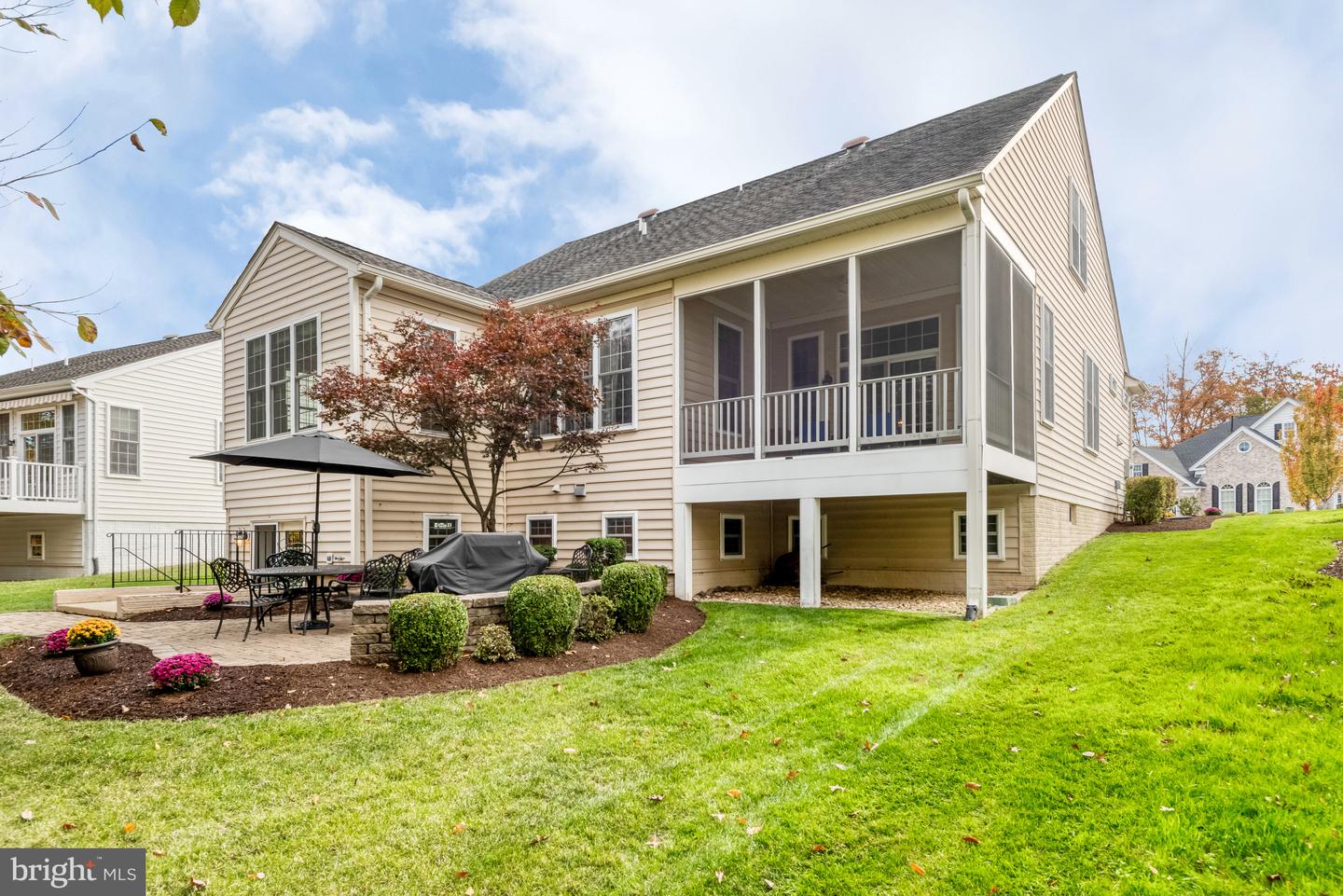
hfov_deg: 86.9
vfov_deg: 64.6
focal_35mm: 19
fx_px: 709
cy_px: 448
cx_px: 672
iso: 400
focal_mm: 19
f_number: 8
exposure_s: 1/400
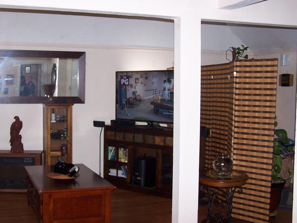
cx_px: 114
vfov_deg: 30.9
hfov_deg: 40.2
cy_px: 115
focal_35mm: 47
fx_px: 403
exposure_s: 1/60
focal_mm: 6.3
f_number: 2.8
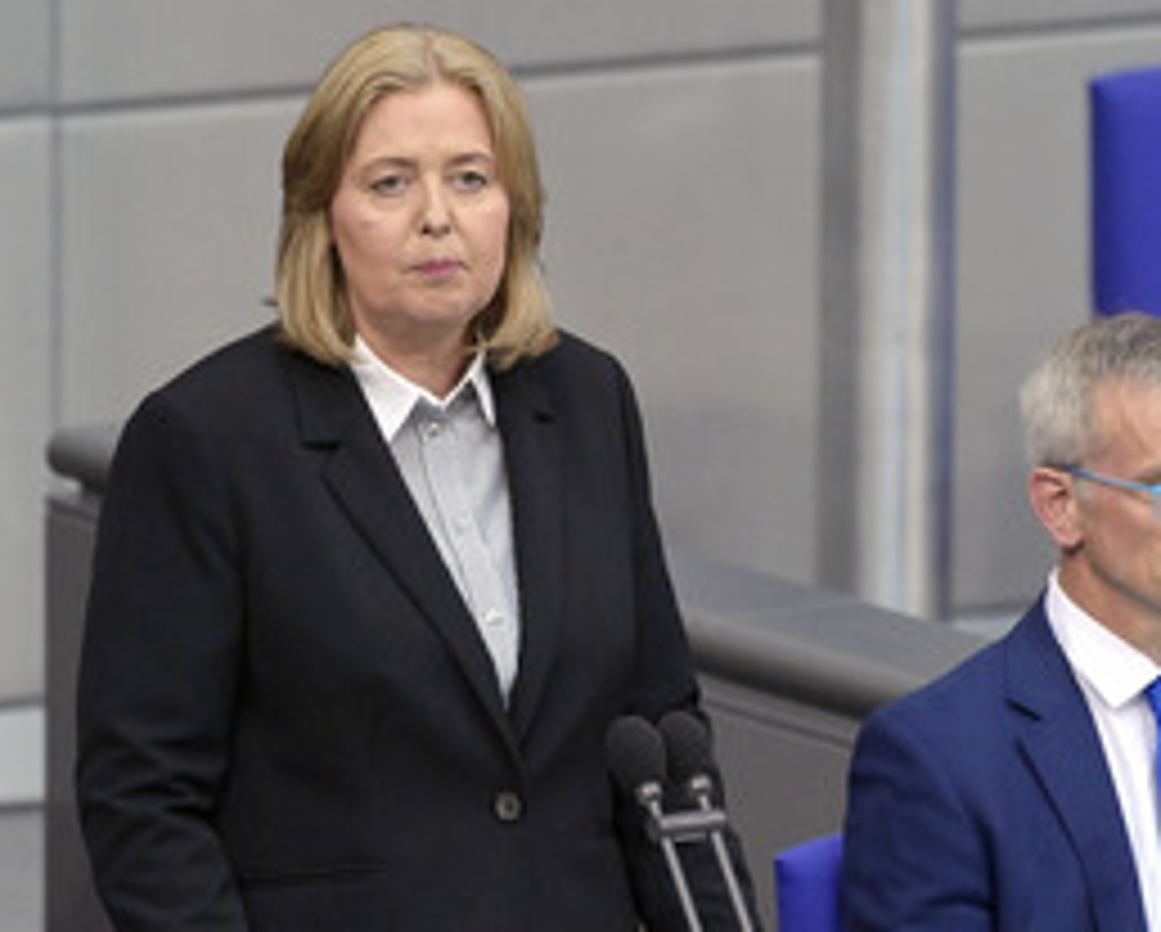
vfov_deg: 2.8
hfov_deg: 3.5
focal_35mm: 557
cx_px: 430
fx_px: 19161
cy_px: 563
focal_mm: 340
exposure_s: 1/500
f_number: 5.6
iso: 8000
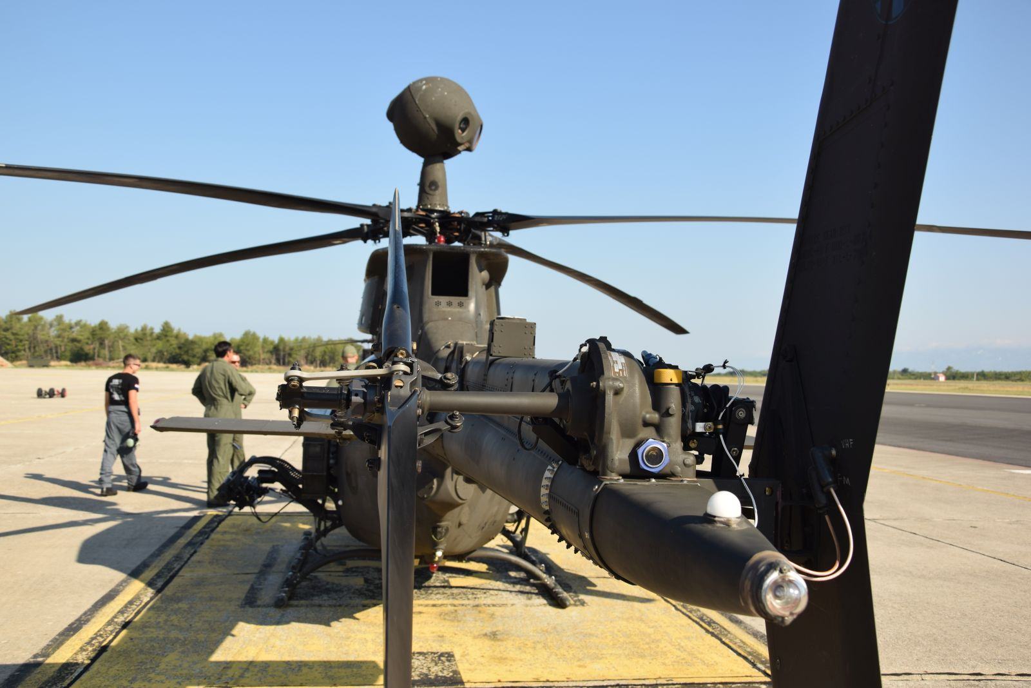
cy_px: 344
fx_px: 1031
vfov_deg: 36.9
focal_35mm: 36
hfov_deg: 53.1
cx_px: 516
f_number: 7.1
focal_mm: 24
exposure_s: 1/320
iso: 100
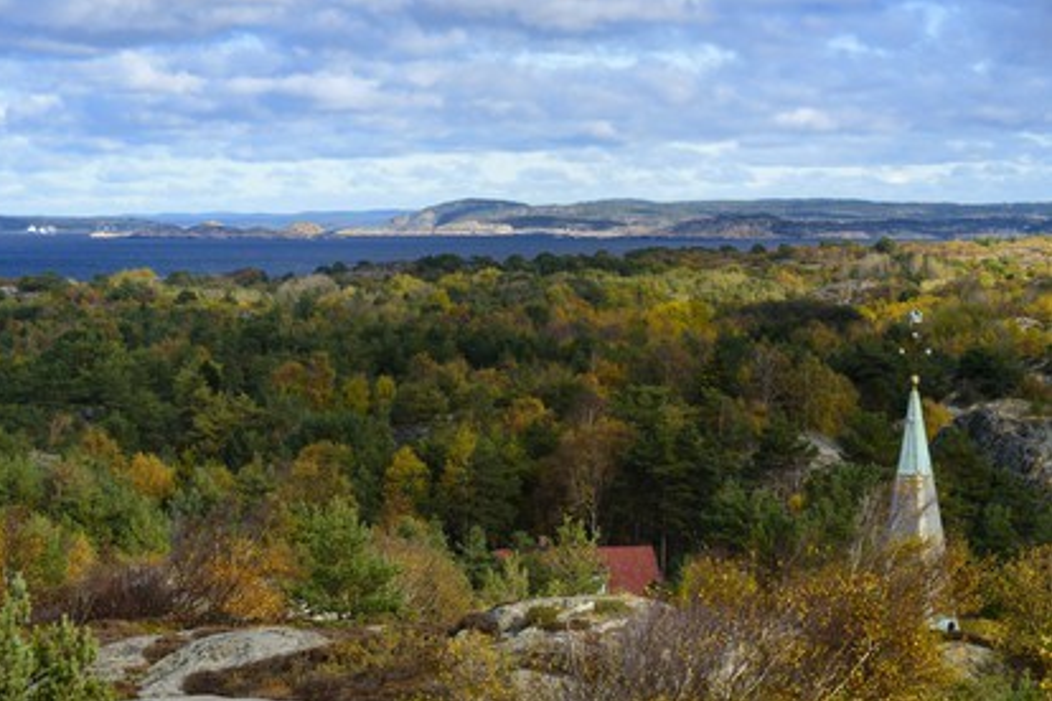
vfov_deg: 9.3
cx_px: 521
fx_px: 4295
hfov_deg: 14.0
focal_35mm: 147
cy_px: 353
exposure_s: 1/250
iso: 200
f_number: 11
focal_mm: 145
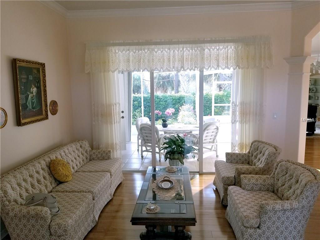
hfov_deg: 67.3
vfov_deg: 53.1
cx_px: 160
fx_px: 240
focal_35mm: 26
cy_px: 120
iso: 80
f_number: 1.7
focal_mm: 4.3
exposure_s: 1/60
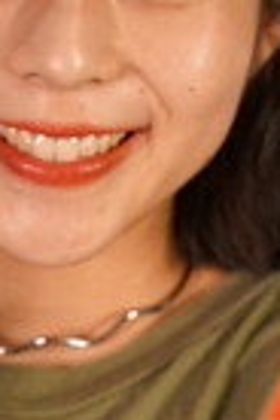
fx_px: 3745
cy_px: 536
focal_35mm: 321
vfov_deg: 6.4
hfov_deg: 4.3
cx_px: 108
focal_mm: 69
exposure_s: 1/320
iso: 1250
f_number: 2.8
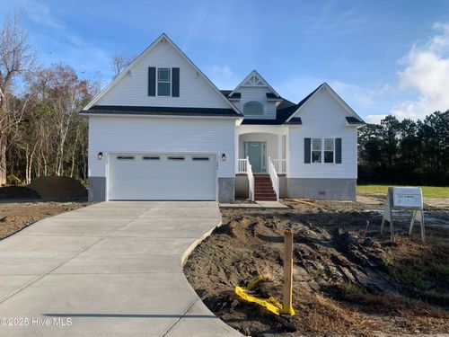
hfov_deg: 67.3
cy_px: 168
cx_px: 224
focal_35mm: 26
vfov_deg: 53.1
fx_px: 337
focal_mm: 4.25
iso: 25
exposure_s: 1/1585
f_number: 1.8
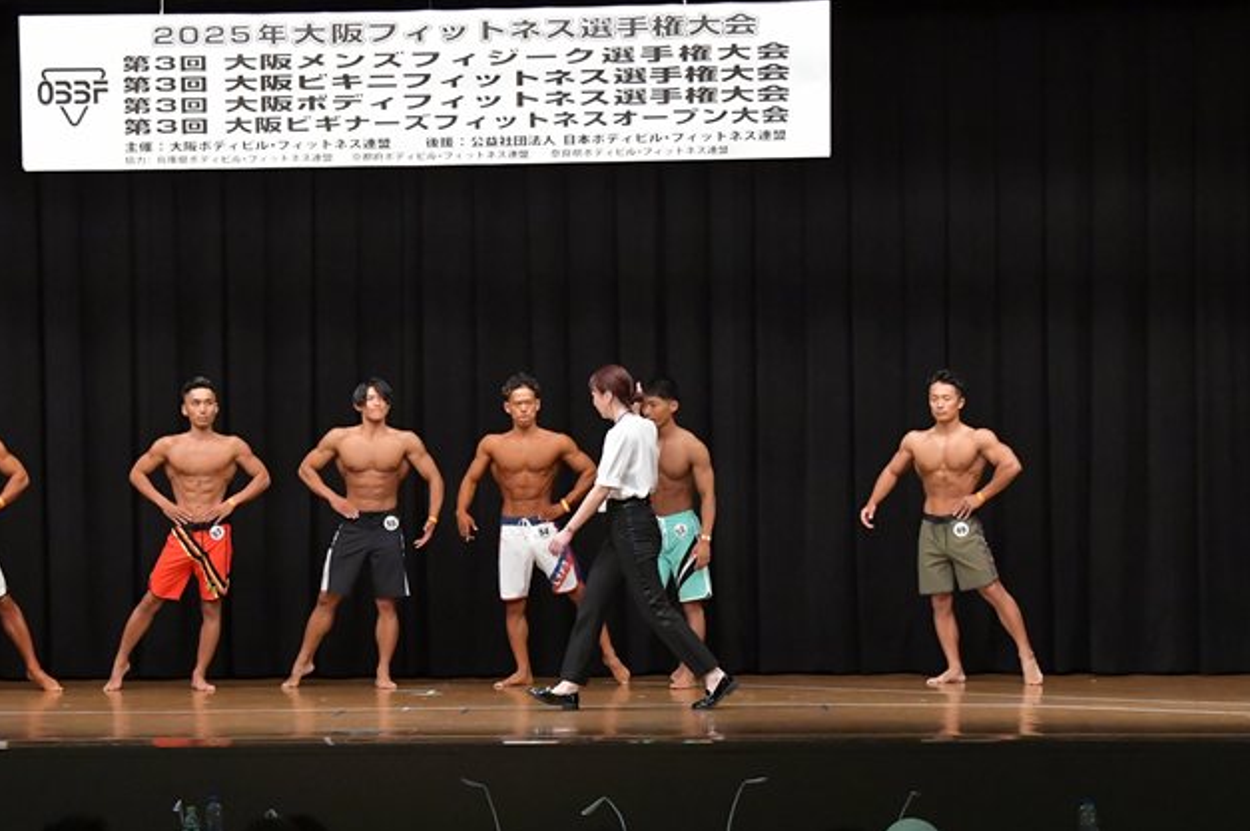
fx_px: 3990
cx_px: 497
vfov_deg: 11.9
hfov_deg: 17.8
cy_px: 496
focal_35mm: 115
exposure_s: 1/400
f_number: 5.6
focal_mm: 62
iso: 6400
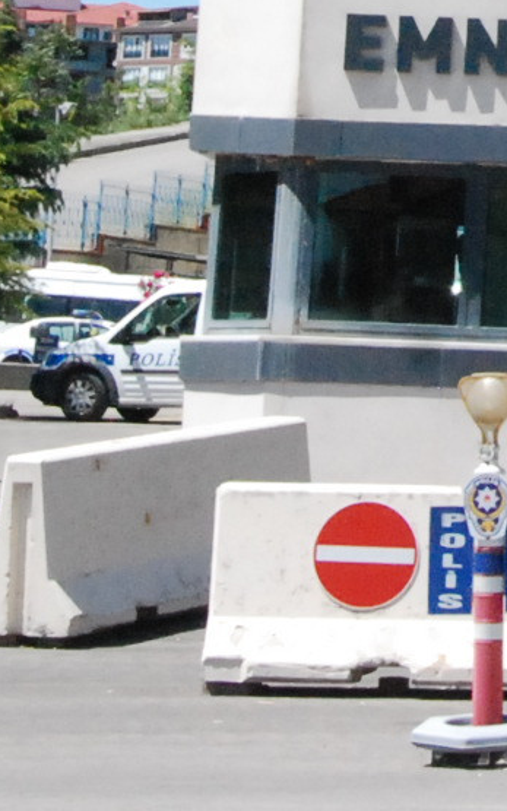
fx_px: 6181
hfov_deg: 4.6
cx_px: 1011
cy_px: -399
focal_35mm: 280
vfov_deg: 7.4
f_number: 16
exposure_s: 1/800
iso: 1600
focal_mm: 35
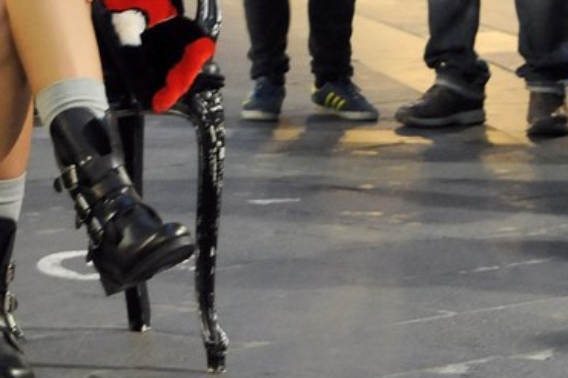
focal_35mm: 214
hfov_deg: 9.6
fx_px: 3373
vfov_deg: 6.4
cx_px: 56
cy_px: -84
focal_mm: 44
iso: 1250
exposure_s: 1/15
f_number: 5
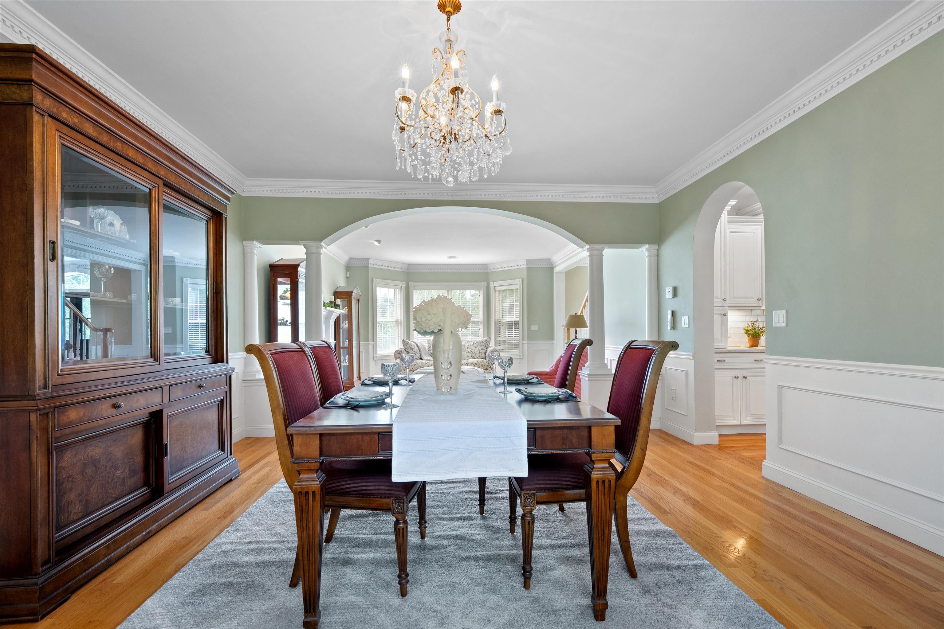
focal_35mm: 16
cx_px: 472
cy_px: 314
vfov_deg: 73.7
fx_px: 420
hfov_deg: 96.7
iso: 320
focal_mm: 16
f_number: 8
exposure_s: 1/1.25
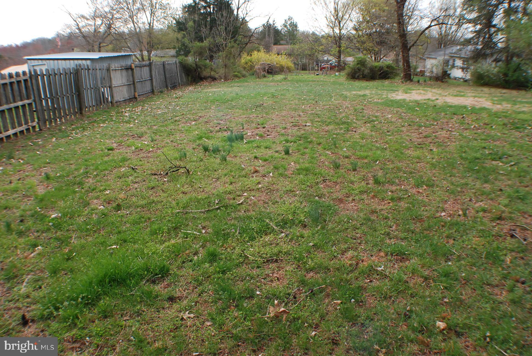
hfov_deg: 61.9
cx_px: 266
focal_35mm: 30
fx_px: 444
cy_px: 178
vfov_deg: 43.7
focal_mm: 20
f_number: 10
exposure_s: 1/400
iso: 1000
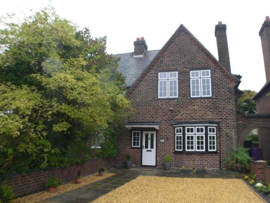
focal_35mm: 35
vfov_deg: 40.7
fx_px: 273
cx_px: 147
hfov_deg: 52.5
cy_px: 108
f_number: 4.5
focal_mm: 16
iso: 100
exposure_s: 1/160
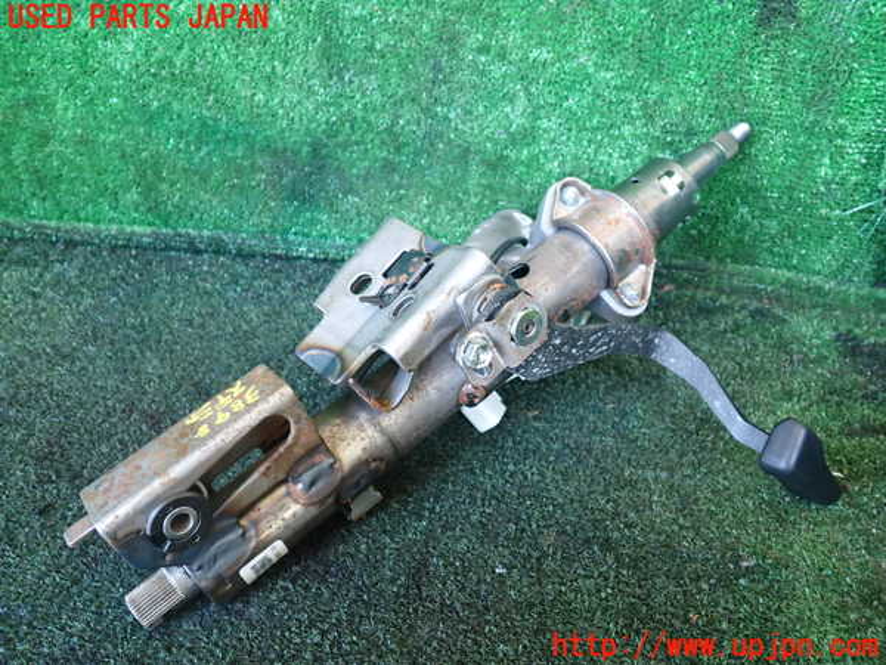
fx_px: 768
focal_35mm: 30
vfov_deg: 46.8
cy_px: 332
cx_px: 443
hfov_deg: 60.0
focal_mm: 5.4
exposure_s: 1/30
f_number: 2.3
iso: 320
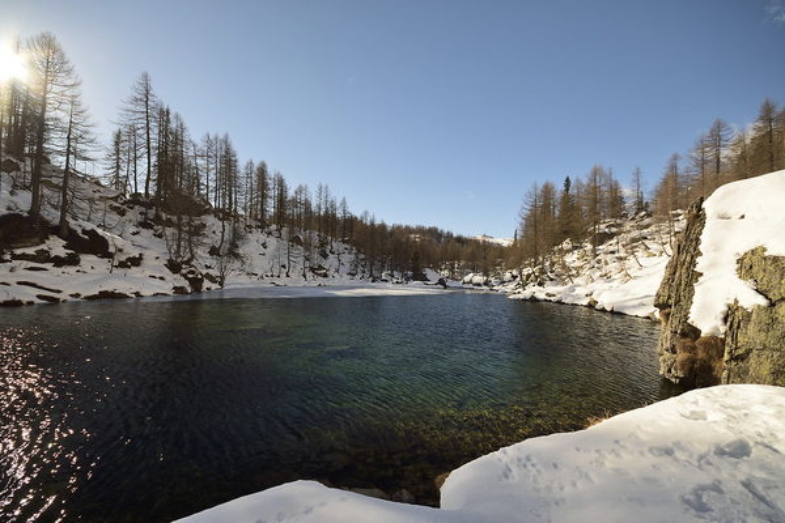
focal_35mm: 15
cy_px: 262
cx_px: 392
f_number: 7.1
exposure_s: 1/400
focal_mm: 10
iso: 280
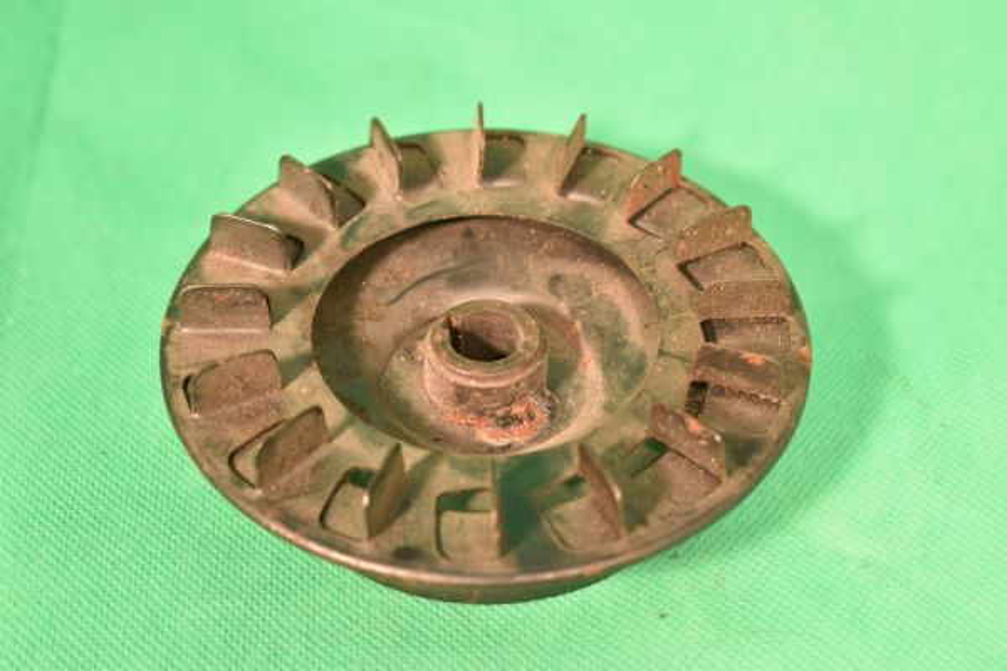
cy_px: 336
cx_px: 504
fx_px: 2014
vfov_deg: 18.9
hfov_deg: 28.1
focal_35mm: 72
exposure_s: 1/80
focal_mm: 48
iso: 640
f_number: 6.3
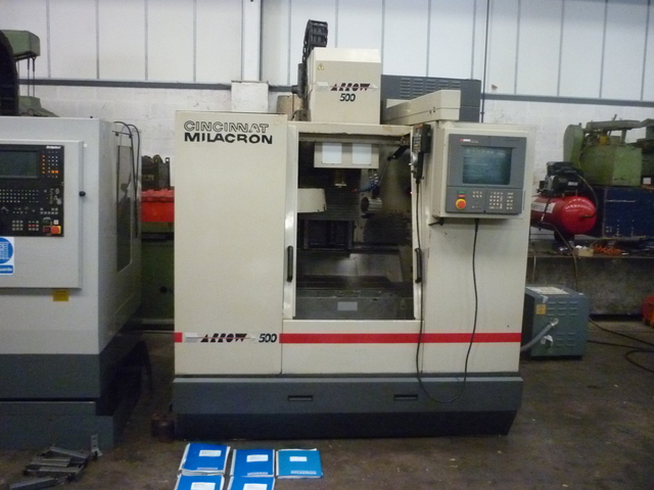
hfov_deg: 55.4
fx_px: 623
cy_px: 245
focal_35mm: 33
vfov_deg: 42.9
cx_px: 327
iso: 800
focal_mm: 5.5
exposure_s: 1/20
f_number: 2.8
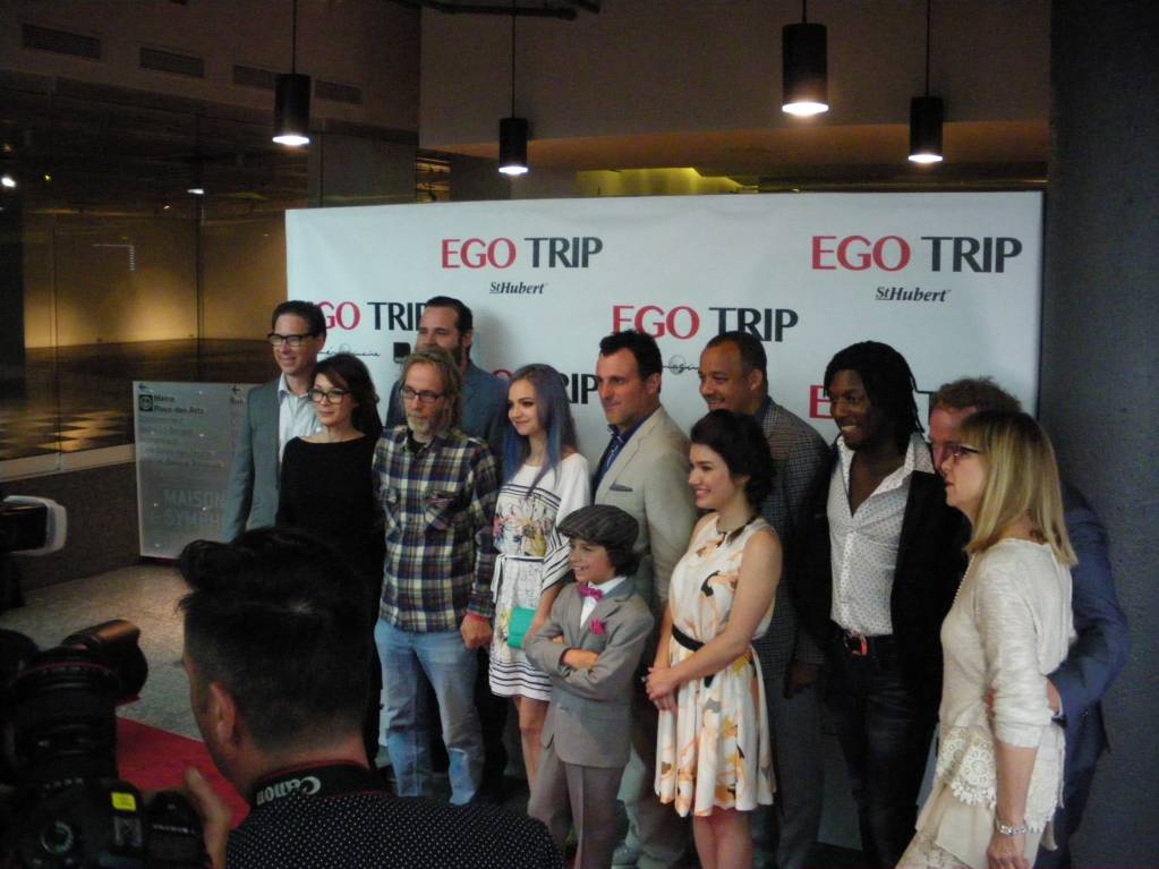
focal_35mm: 36
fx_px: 1205
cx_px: 580
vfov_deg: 39.6
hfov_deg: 51.4
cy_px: 434
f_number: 3.5
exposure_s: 1/30
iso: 800
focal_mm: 6.3
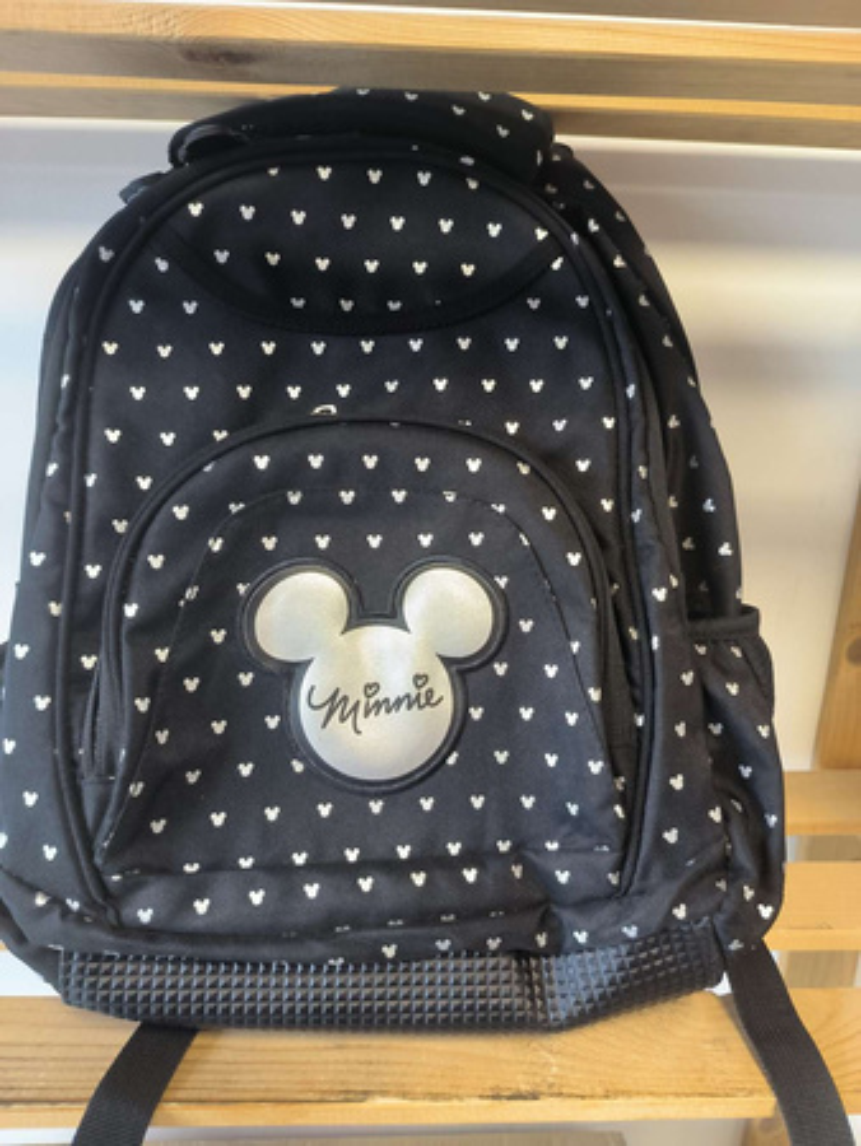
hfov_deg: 56.9
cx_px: 430
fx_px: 795
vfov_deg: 71.6
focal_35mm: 24
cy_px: 573
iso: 480
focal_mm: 5.24
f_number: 1.7
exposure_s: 1/50
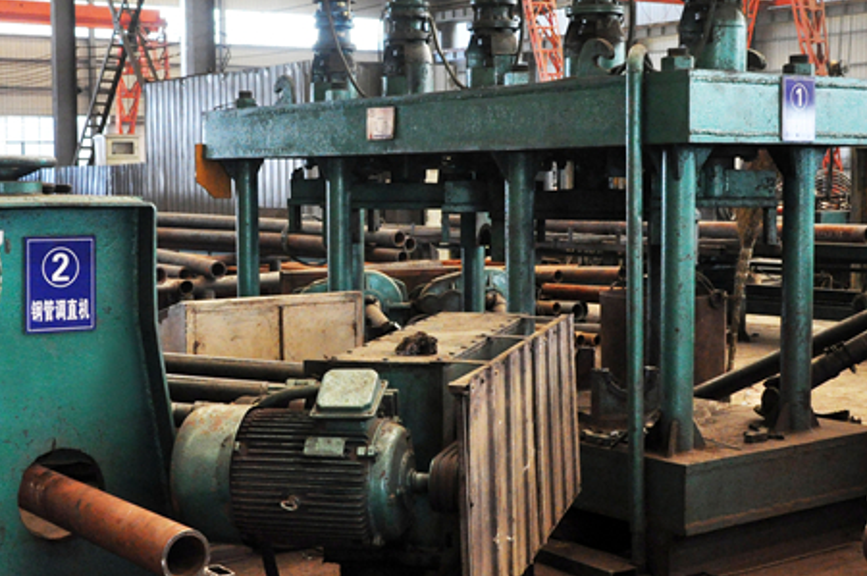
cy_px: 279
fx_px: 1443
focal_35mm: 60
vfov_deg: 22.6
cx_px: 316
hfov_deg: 33.2
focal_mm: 24
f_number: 5.6
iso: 1600
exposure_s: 1/80
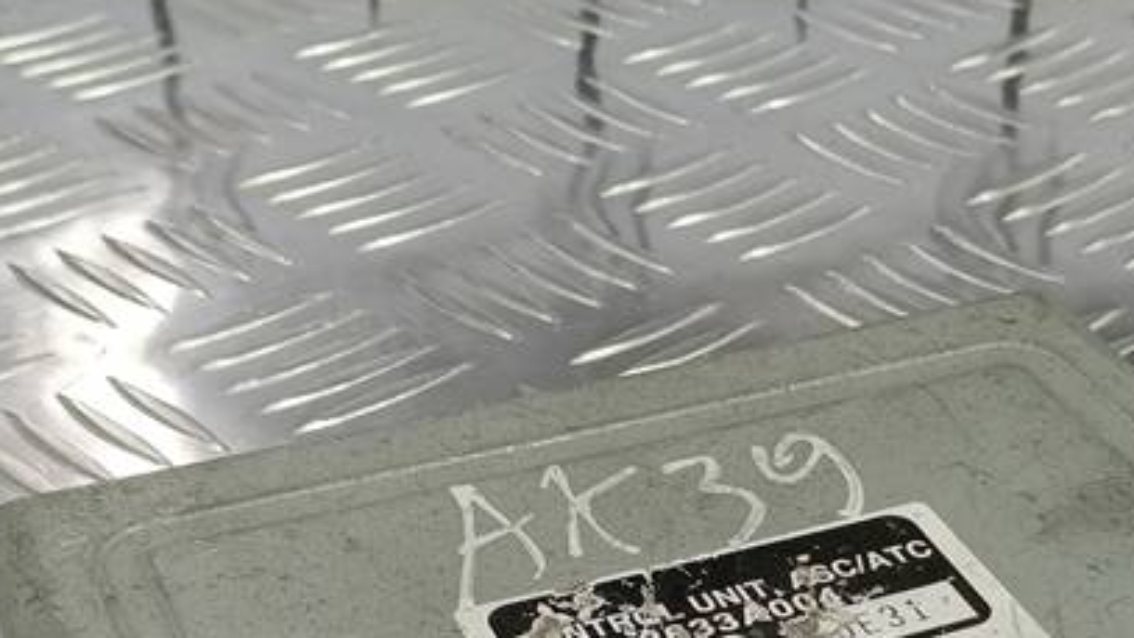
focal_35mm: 74
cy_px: 822
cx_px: 685
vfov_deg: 15.5
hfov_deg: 28.5
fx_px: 2225
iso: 116
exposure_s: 1/50
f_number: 1.6
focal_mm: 4.11
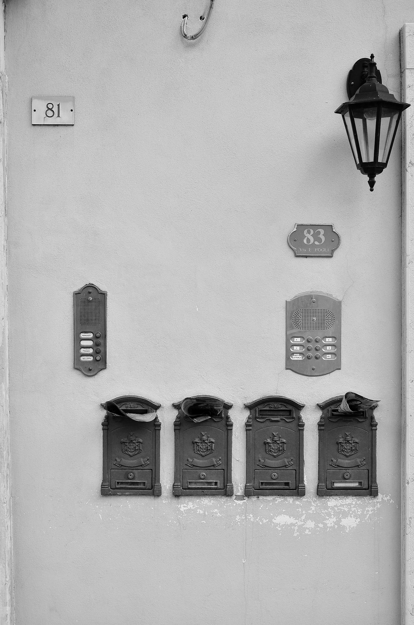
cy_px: 312
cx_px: 207
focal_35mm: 48
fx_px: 832
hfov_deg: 27.9
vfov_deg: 41.2
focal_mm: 32
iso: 320
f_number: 5.6
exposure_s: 1/400
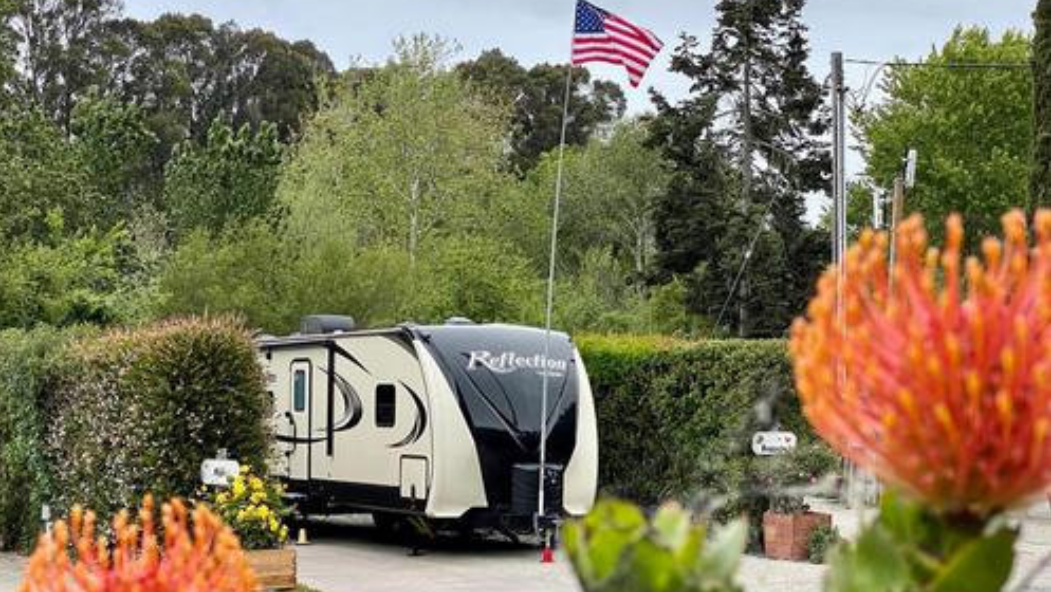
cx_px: 524
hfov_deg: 36.6
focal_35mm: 57
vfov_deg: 21.1
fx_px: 1589
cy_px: 365
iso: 20
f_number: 2
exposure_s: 1/1142
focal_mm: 6
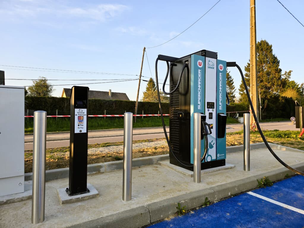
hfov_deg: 73.9
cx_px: 152
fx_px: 202
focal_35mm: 23
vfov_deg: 58.9
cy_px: 114
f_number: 1.7
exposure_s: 1/180
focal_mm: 6.3
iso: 16
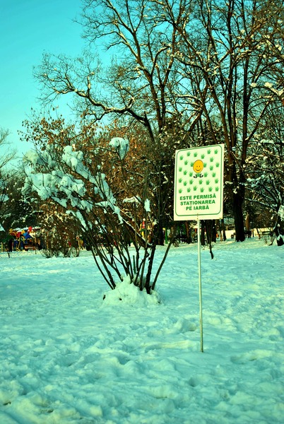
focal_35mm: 48
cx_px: 142
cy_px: 212
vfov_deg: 41.1
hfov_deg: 28.2
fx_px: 566
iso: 100
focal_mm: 32
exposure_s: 1/200
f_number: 4.8
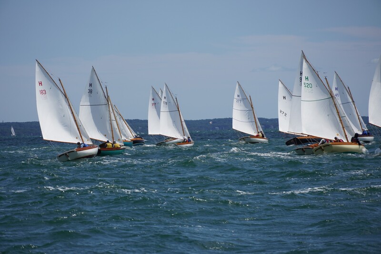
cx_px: 190
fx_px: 2143
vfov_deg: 6.8
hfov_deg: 10.2
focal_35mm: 202
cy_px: 127
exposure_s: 1/1250
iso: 125
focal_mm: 135
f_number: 5.6
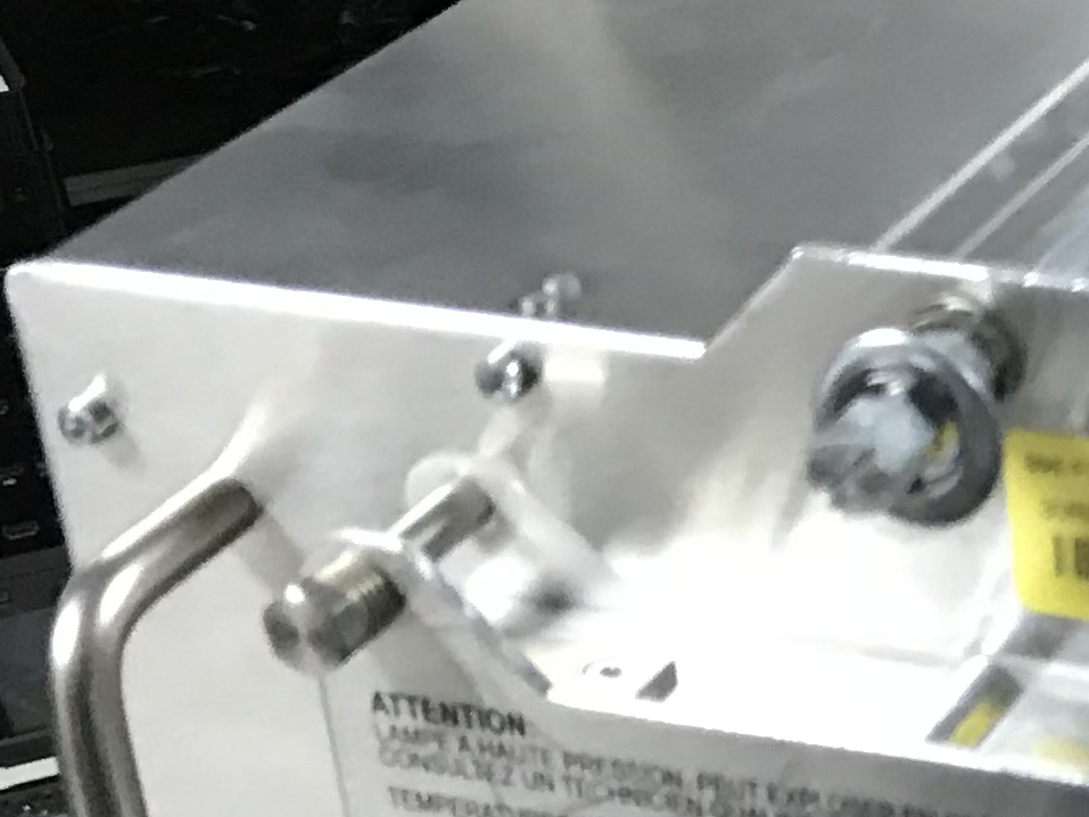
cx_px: 1471
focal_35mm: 118
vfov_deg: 12.0
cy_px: 1226
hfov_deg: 15.7
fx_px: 3713
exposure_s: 1/17
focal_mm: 3.99
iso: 64
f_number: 1.8
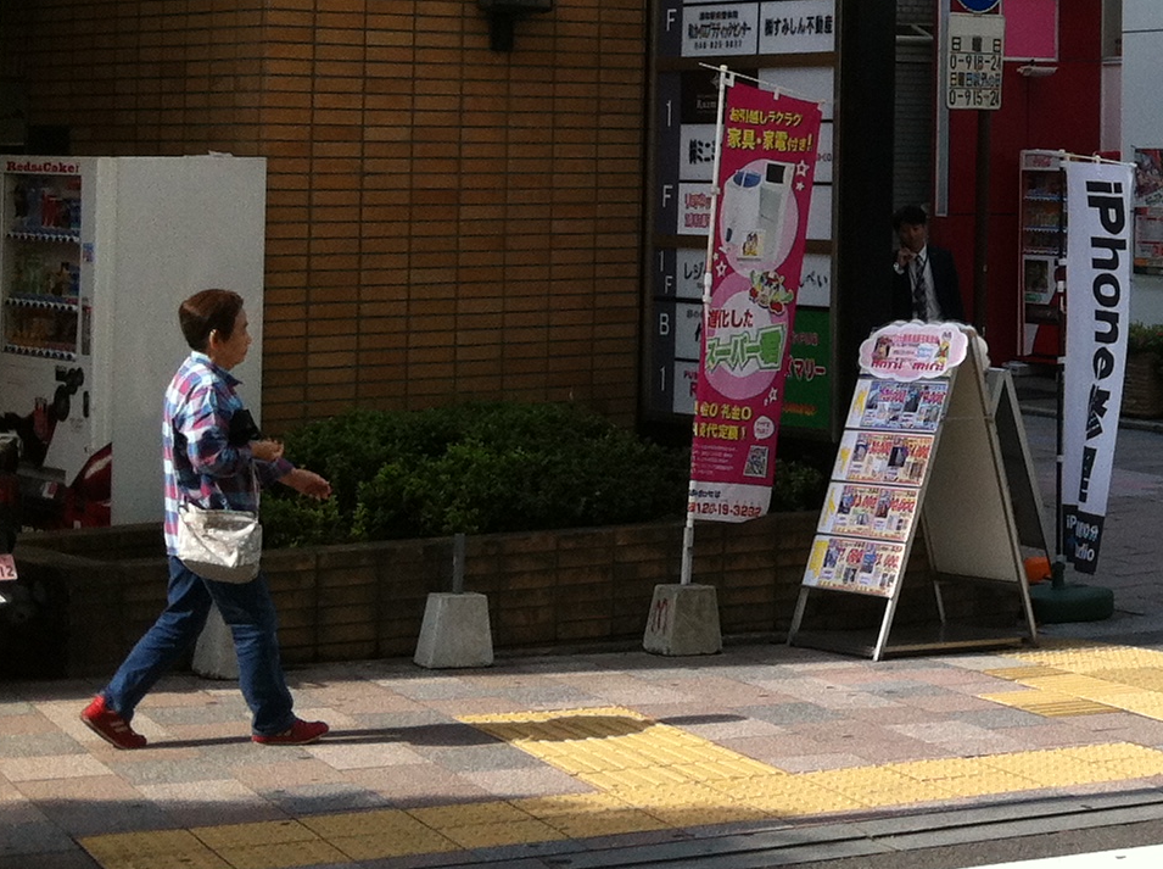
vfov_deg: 15.3
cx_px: 1387
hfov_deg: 19.5
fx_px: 3187
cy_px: 30
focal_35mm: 95
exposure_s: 1/591
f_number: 2.8
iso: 80
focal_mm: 3.85
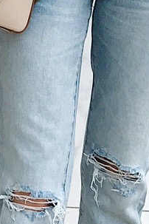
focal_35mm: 174
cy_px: -23
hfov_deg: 7.8
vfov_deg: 11.6
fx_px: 1080
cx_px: -37
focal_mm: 3.99
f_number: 1.8
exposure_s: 1/120
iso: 20
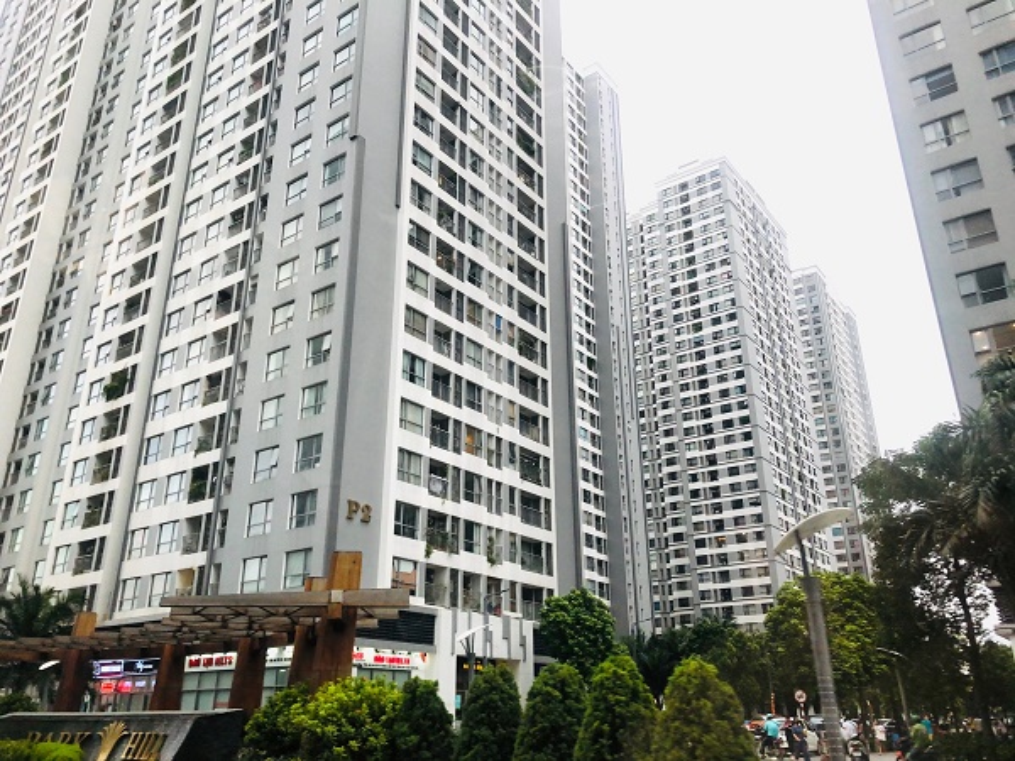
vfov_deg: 49.7
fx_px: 821
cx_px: 508
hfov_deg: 63.4
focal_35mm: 28
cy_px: 380
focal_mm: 4
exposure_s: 1/40
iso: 32
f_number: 1.8
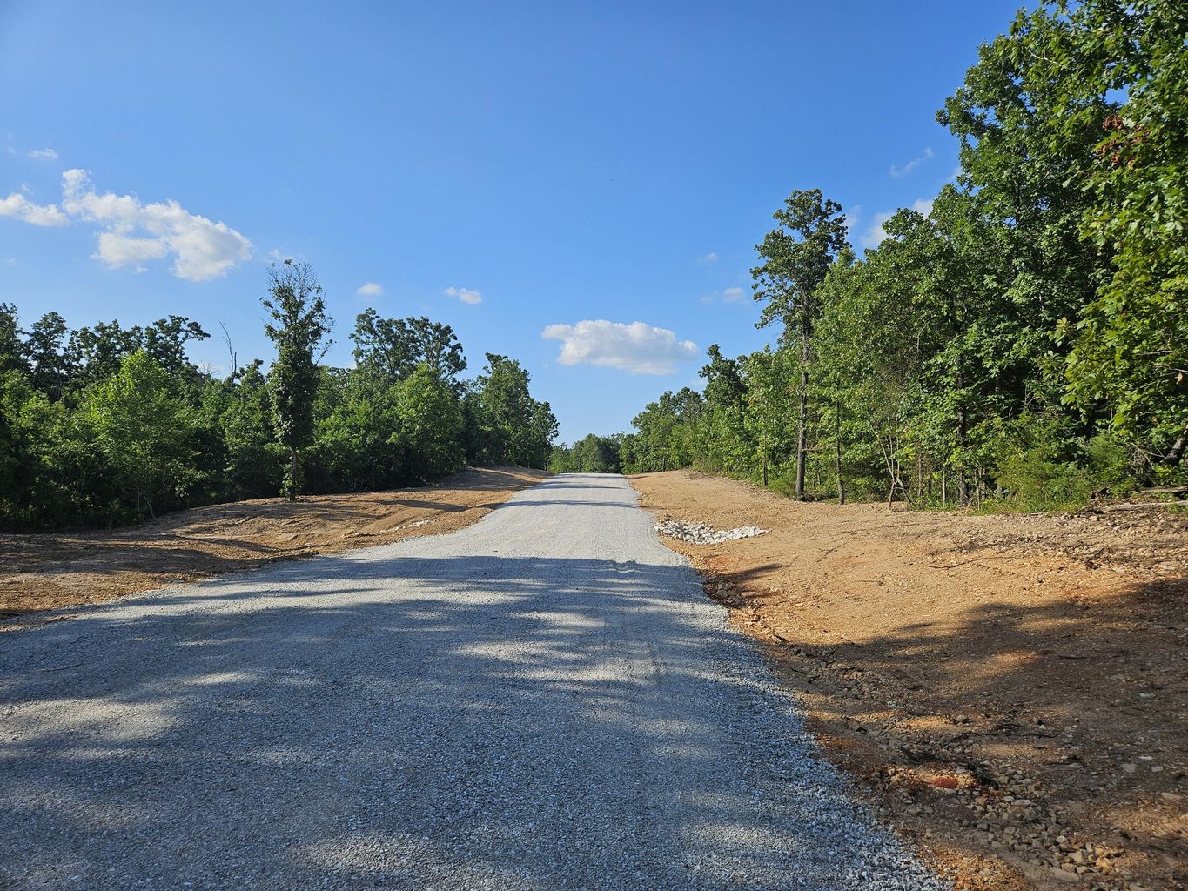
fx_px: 789
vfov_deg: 58.9
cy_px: 446
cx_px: 594
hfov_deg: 73.9
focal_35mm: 23
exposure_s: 1/2005
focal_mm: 5.4
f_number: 1.8
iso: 25
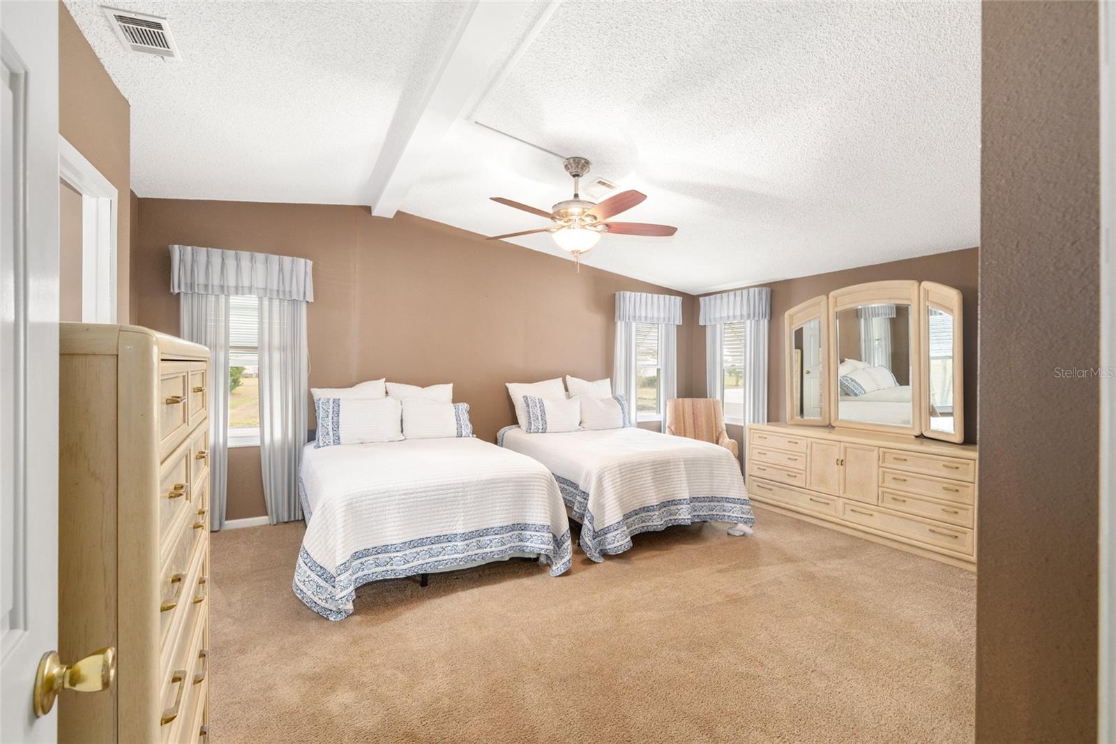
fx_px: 465
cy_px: 372
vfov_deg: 77.3
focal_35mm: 15
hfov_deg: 100.4
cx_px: 558
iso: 500
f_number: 8
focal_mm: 15
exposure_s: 1/5
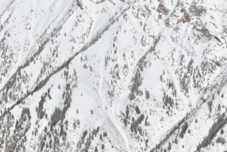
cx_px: 295
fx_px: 833
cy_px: 146
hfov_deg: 14.8
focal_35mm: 132
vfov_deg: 10.4
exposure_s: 1/400
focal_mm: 32
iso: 100
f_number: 10
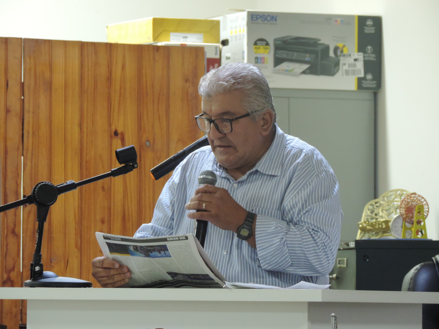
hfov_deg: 7.2
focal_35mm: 275
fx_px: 3488
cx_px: 220
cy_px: 164
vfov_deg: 5.4
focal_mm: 49
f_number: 4.7
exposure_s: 1/10
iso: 800
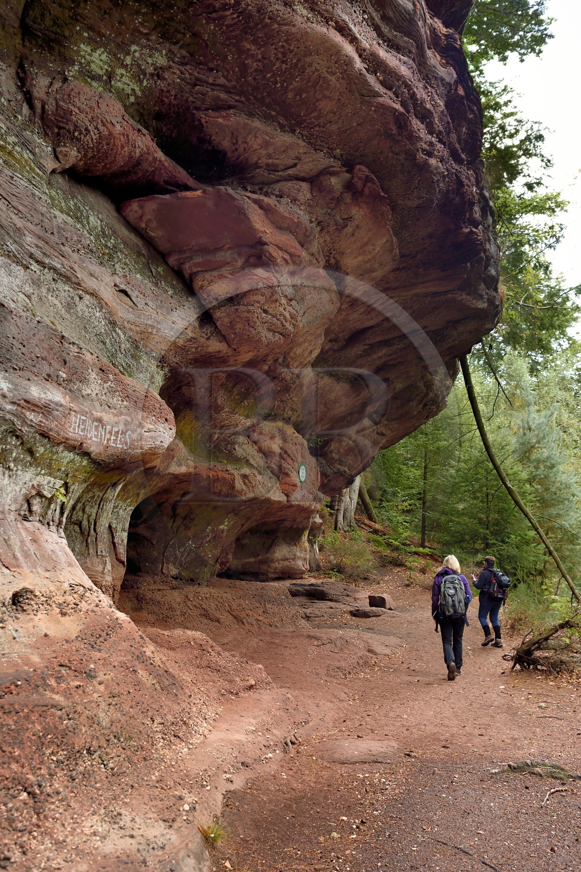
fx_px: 921
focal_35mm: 38
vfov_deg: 50.7
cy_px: 436
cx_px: 290
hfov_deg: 35.0
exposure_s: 1/100
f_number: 5.6
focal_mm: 38
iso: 800
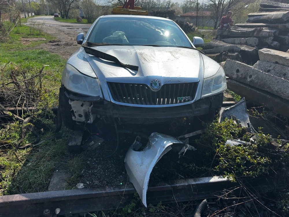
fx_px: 200
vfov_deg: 56.8
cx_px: 144
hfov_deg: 71.6
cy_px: 108
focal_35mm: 24
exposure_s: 1/4049
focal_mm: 6.86
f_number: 1.78
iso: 100
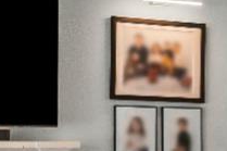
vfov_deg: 11.7
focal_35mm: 115
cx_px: 21
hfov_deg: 17.5
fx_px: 725
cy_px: 159
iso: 200
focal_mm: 16
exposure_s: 1/1.25
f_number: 8
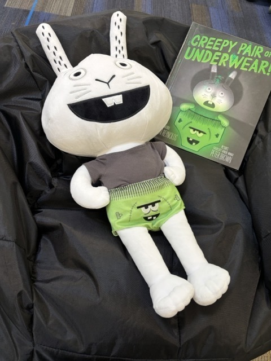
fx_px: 271
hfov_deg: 53.1
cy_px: 180
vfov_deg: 67.3
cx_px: 136
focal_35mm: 26
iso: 125
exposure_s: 1/120
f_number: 1.6
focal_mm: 5.96
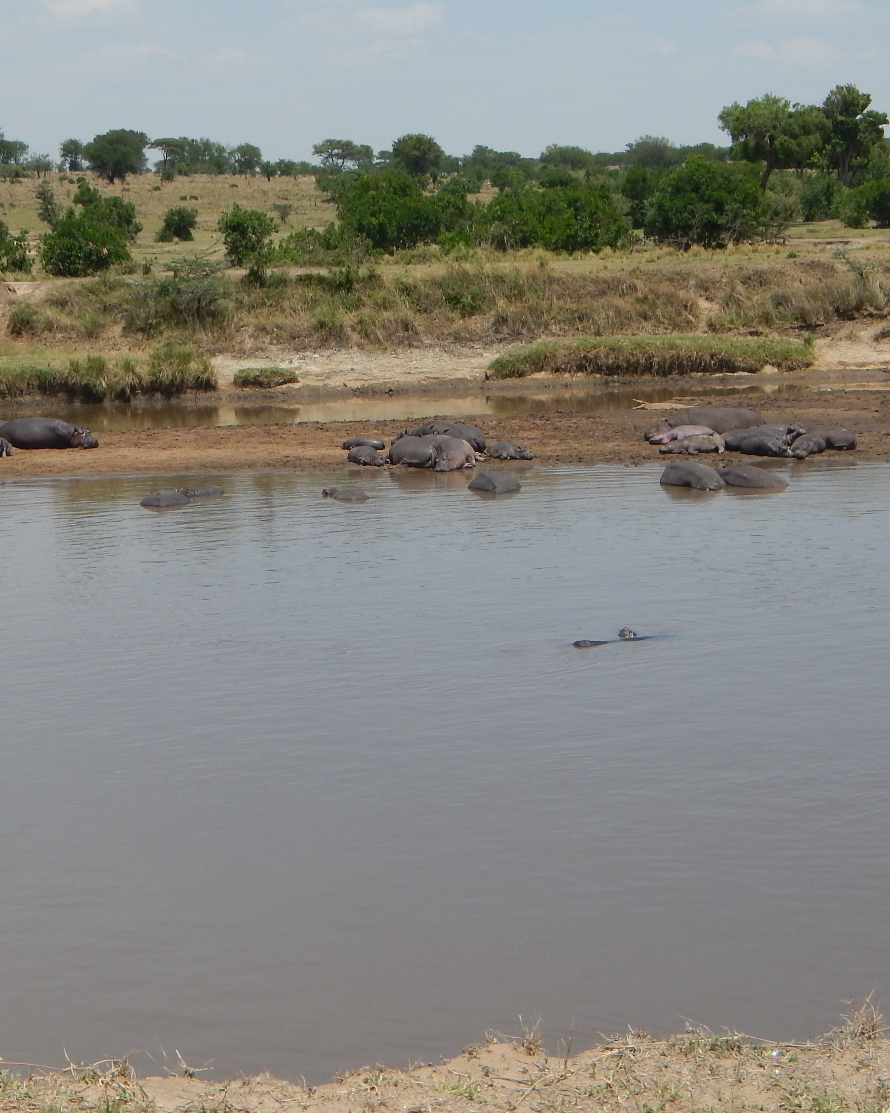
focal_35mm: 83
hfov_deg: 18.5
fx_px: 2733
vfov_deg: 23.0
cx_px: 408
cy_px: 436
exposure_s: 1/1250
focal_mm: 9.1
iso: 125
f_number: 4.1
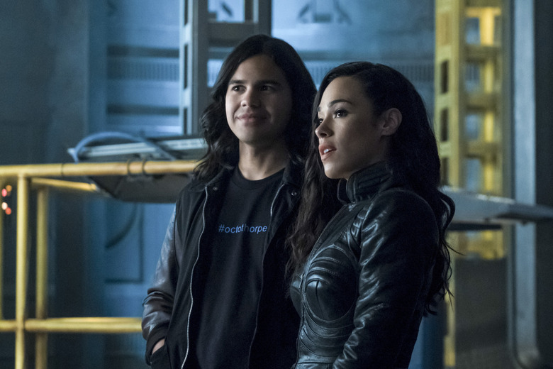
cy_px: 184
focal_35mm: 92
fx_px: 1413
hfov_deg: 22.1
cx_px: 276
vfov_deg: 14.9
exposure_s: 1/100
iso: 6400
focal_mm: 61
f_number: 3.2
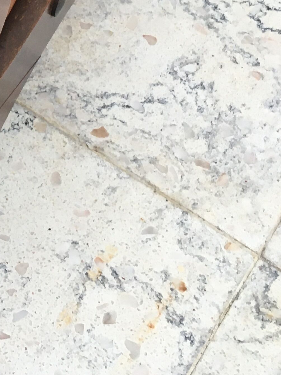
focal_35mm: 87
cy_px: -84
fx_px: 942
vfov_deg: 20.9
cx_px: -104
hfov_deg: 15.9
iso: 40
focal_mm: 4.15
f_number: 2.2
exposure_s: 1/33
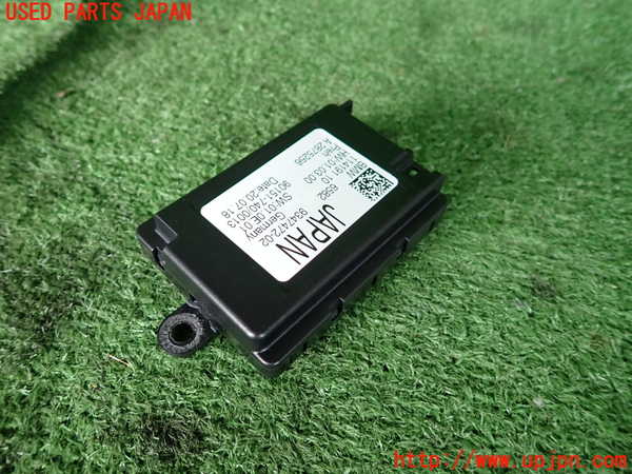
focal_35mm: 25
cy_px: 237
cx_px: 316
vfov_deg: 54.9
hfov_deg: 69.4
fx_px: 456
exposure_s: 1/80
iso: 200
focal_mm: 4.5
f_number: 2
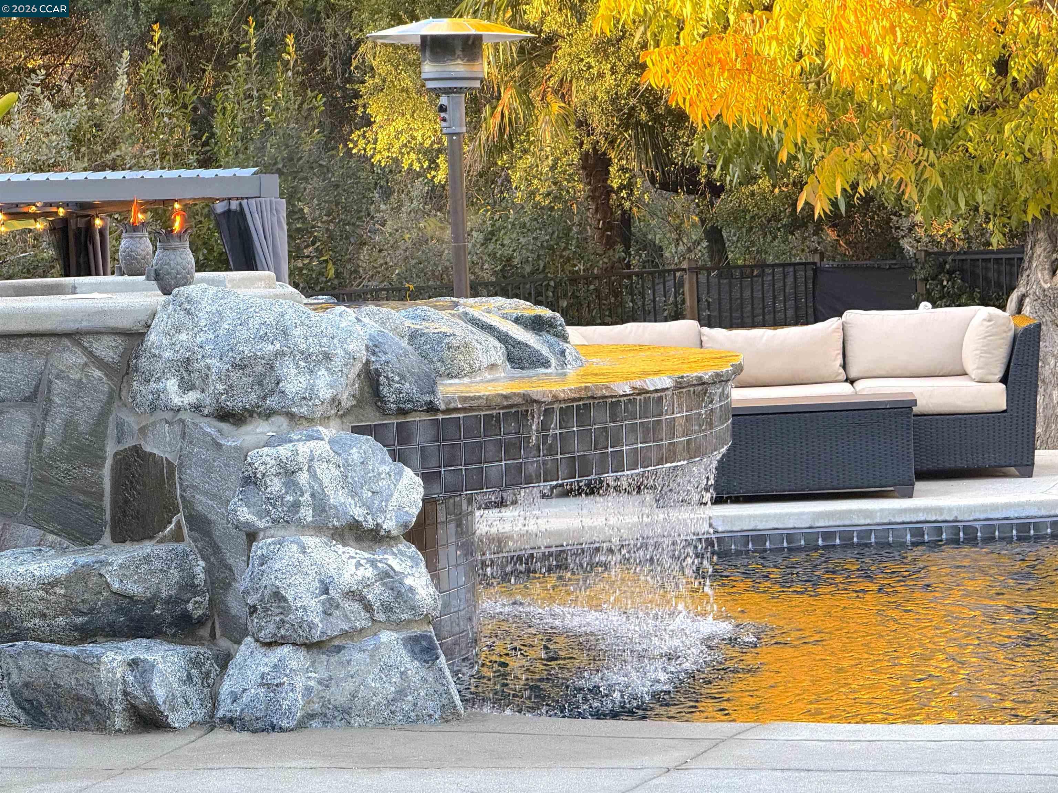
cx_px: 529
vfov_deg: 12.3
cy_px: 396
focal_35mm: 120
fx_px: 3668
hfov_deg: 16.4
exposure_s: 1/99
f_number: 2.8
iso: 100
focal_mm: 15.66
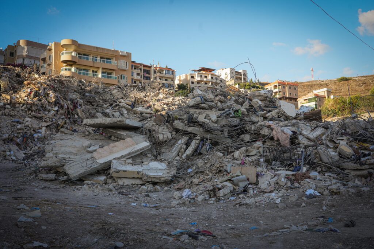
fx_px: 364
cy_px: 124
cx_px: 187
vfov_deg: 37.9
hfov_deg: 54.4
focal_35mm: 35
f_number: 7.1
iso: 100
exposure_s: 1/100
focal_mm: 35
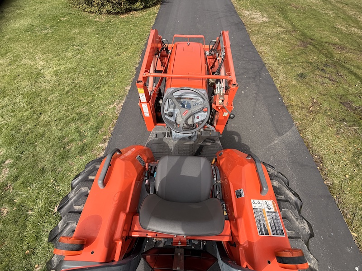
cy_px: 136
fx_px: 146
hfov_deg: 102.1
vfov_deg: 85.7
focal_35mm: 14
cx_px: 181
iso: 40
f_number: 2.2
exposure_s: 1/770
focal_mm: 2.22
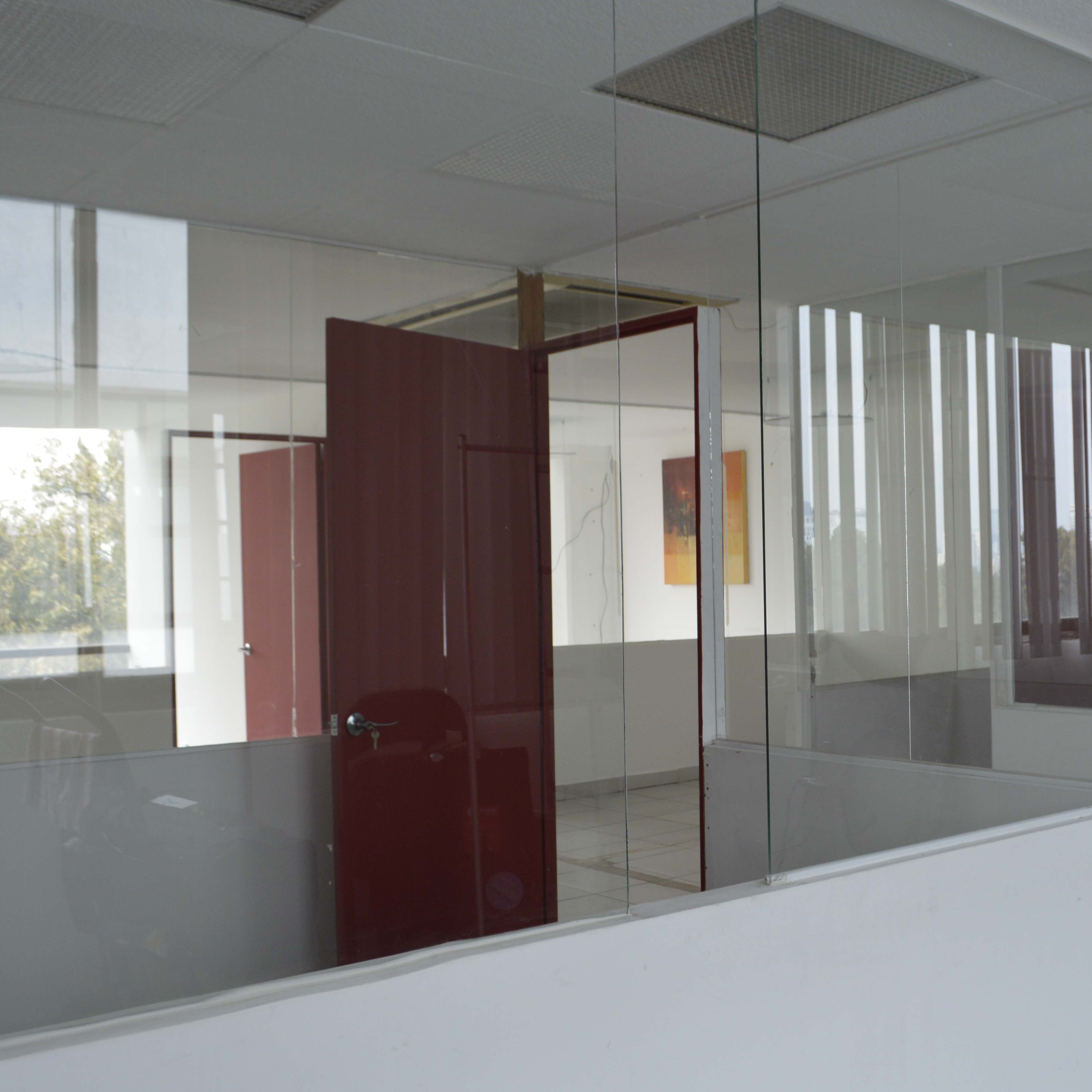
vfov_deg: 43.9
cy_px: 560
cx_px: 744
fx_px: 1356
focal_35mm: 38
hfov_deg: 43.1
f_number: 5.6
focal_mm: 18
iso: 400
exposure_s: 1/125
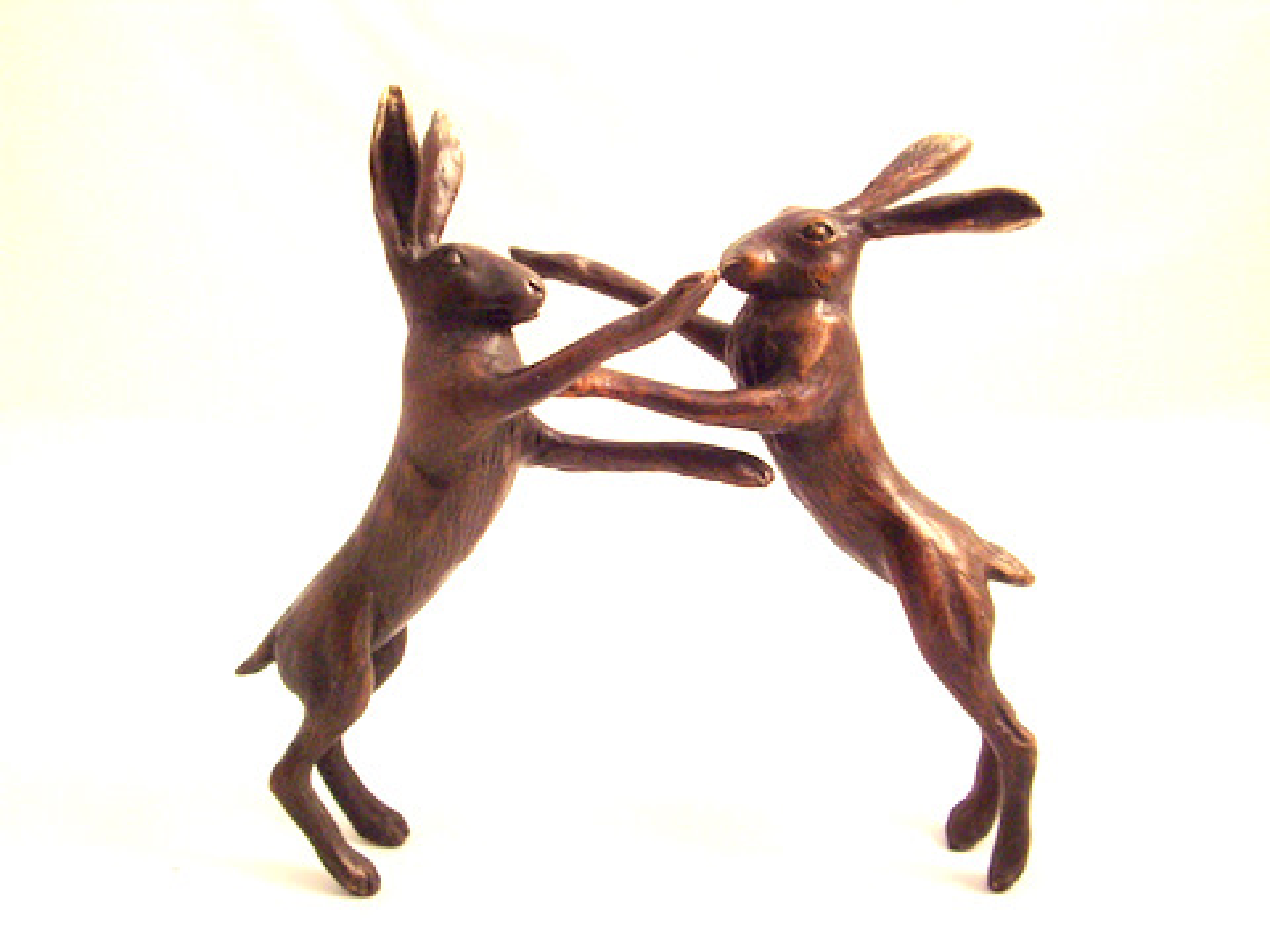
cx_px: 635
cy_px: 476
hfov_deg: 41.2
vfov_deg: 31.5
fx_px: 1688
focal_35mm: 46
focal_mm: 9.6
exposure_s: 1/100
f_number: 3.1
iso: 200
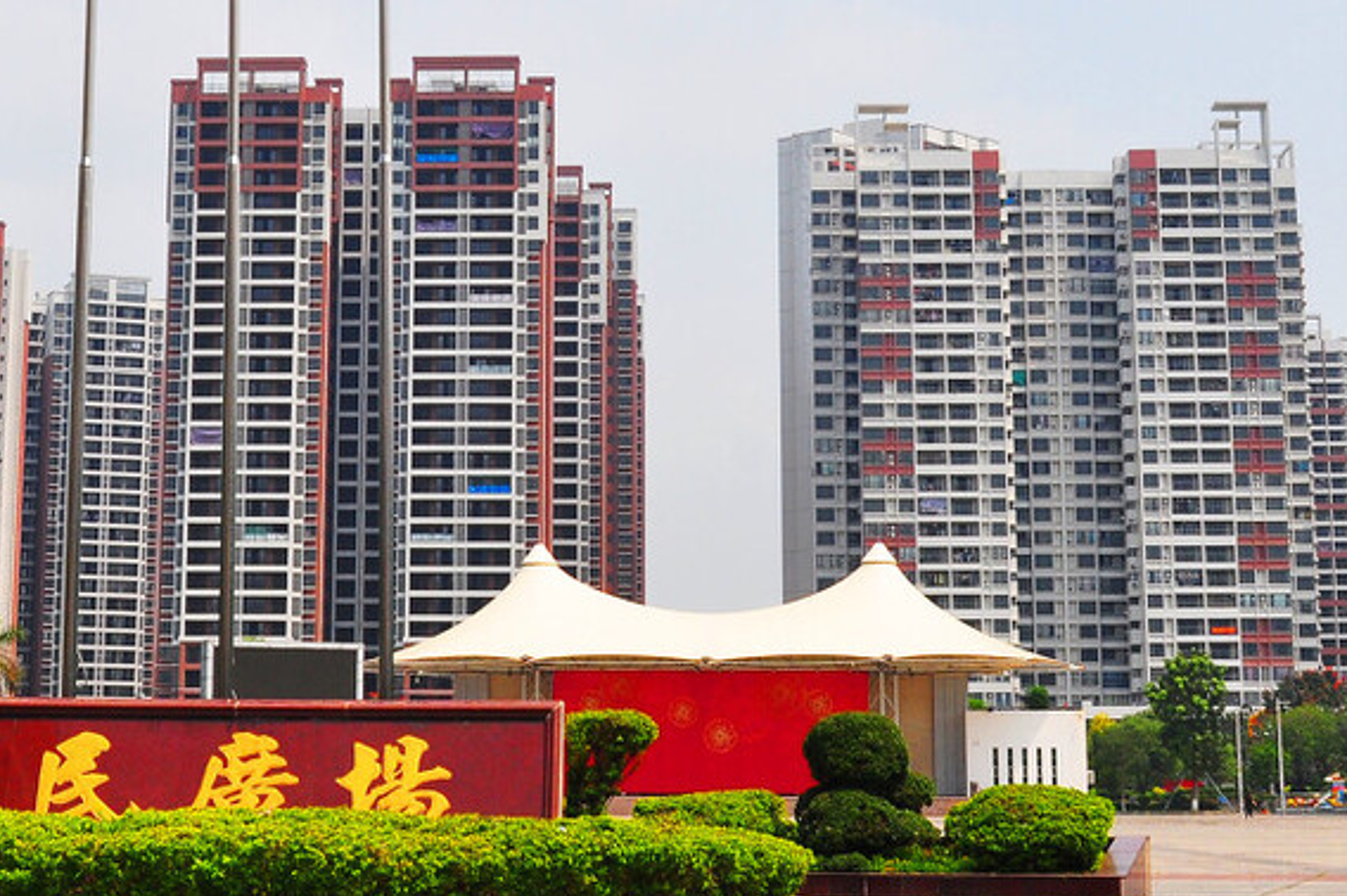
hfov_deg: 26.6
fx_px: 2842
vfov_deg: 17.7
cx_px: 543
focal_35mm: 76
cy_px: 108
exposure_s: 1/800
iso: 320
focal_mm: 24
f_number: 9
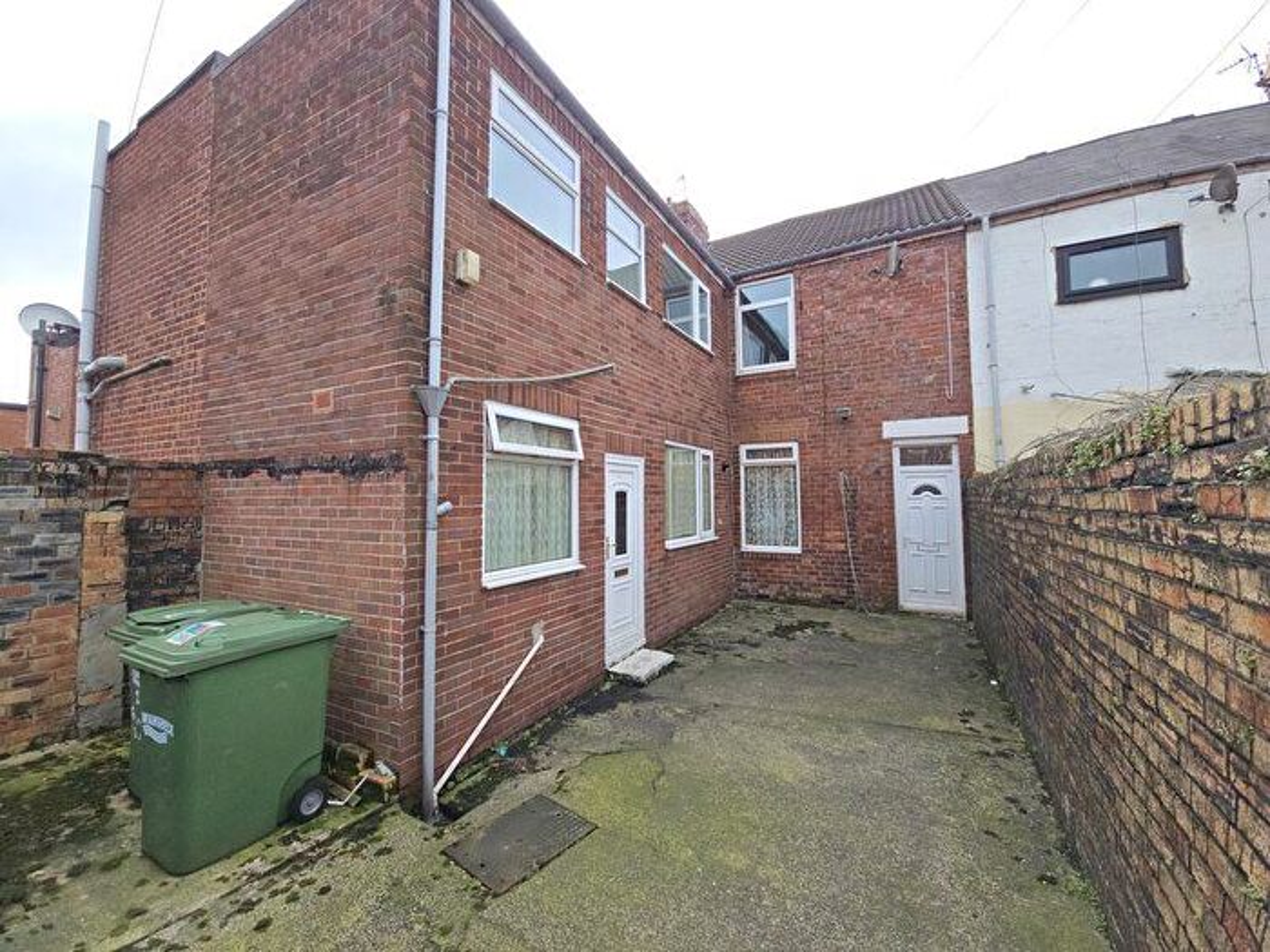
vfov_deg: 89.9
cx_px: 635
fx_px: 477
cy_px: 476
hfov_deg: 106.2
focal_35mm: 13
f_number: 2.2
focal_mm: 2.2
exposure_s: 1/338
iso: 50
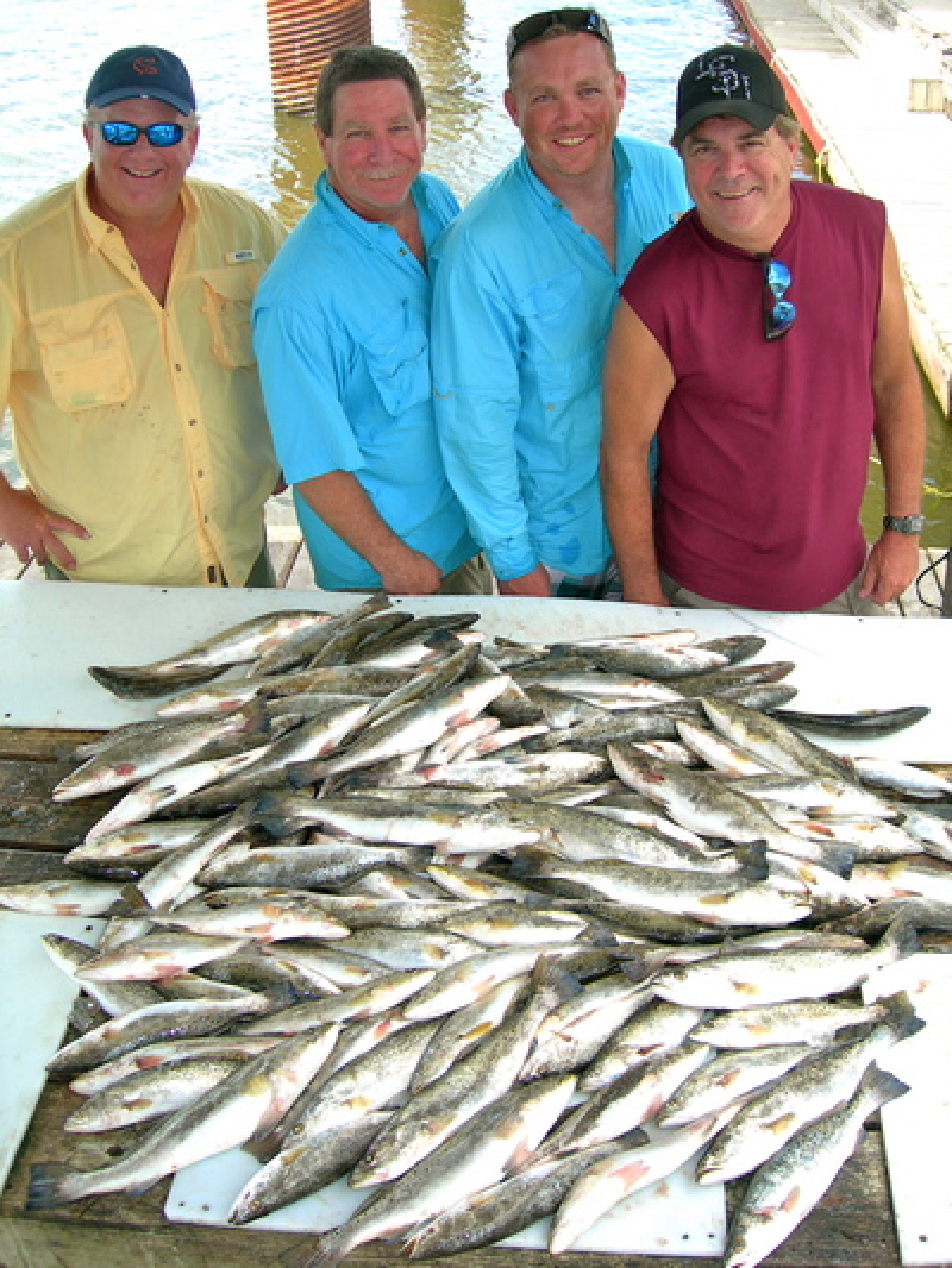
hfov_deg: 37.7
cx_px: 476
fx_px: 1393
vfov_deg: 49.0
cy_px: 634
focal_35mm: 38
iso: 50
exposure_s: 1/313
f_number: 2.8
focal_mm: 7.8
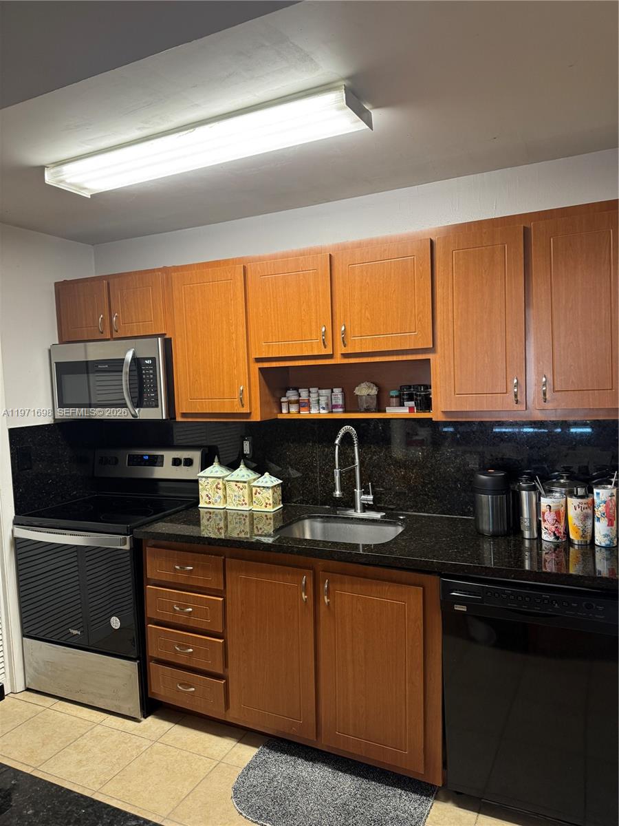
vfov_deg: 71.6
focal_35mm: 24
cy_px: 413
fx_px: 572
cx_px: 310
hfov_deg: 56.8
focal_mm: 6.76
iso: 200
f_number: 1.78
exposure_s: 1/53
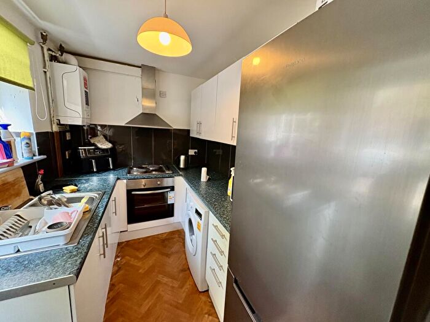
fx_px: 174
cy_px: 161
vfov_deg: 85.7
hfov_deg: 102.1
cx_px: 215
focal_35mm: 14
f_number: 2.2
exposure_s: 1/60
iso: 250
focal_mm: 2.22
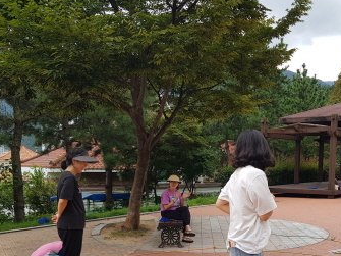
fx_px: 443
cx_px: 207
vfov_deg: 31.3
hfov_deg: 41.9
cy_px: 209
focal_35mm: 45
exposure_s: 1/670
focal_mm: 4.3
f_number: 1.7
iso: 40
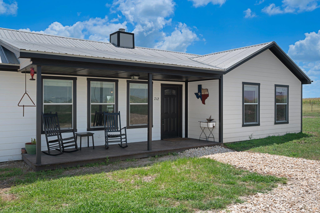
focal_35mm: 30
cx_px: 160
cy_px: 106
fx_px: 266
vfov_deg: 43.5
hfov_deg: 62.0
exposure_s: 1/60
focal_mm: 30
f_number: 8
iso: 100
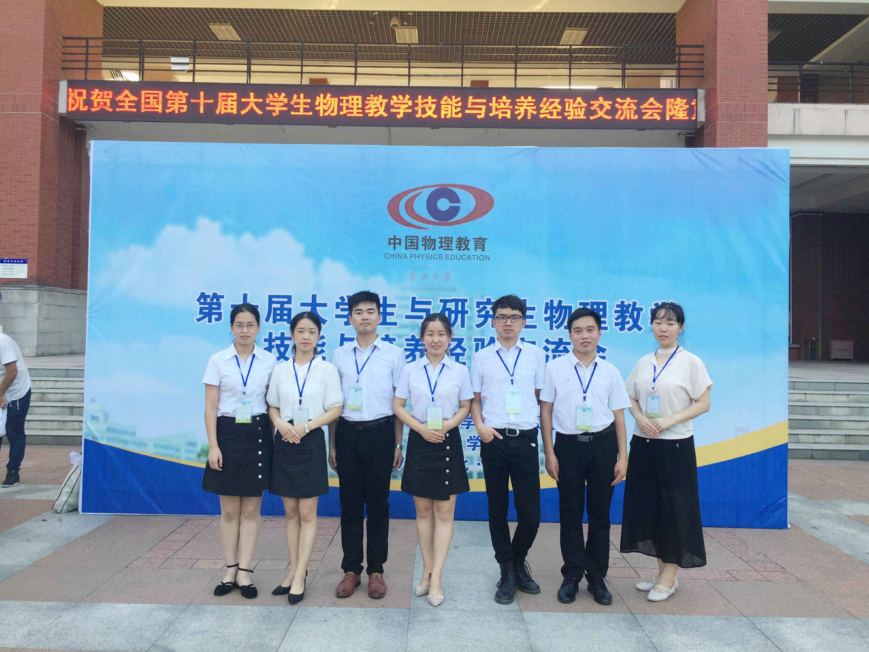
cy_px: 326
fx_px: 728
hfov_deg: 61.7
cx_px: 434
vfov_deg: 48.2
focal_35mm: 29
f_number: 2.2
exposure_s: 1/183
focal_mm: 4.15
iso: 32
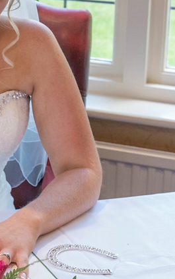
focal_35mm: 130
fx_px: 990
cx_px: -197
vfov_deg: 15.9
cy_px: 29
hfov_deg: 9.3
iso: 1250
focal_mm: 36
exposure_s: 1/80
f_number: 5.6
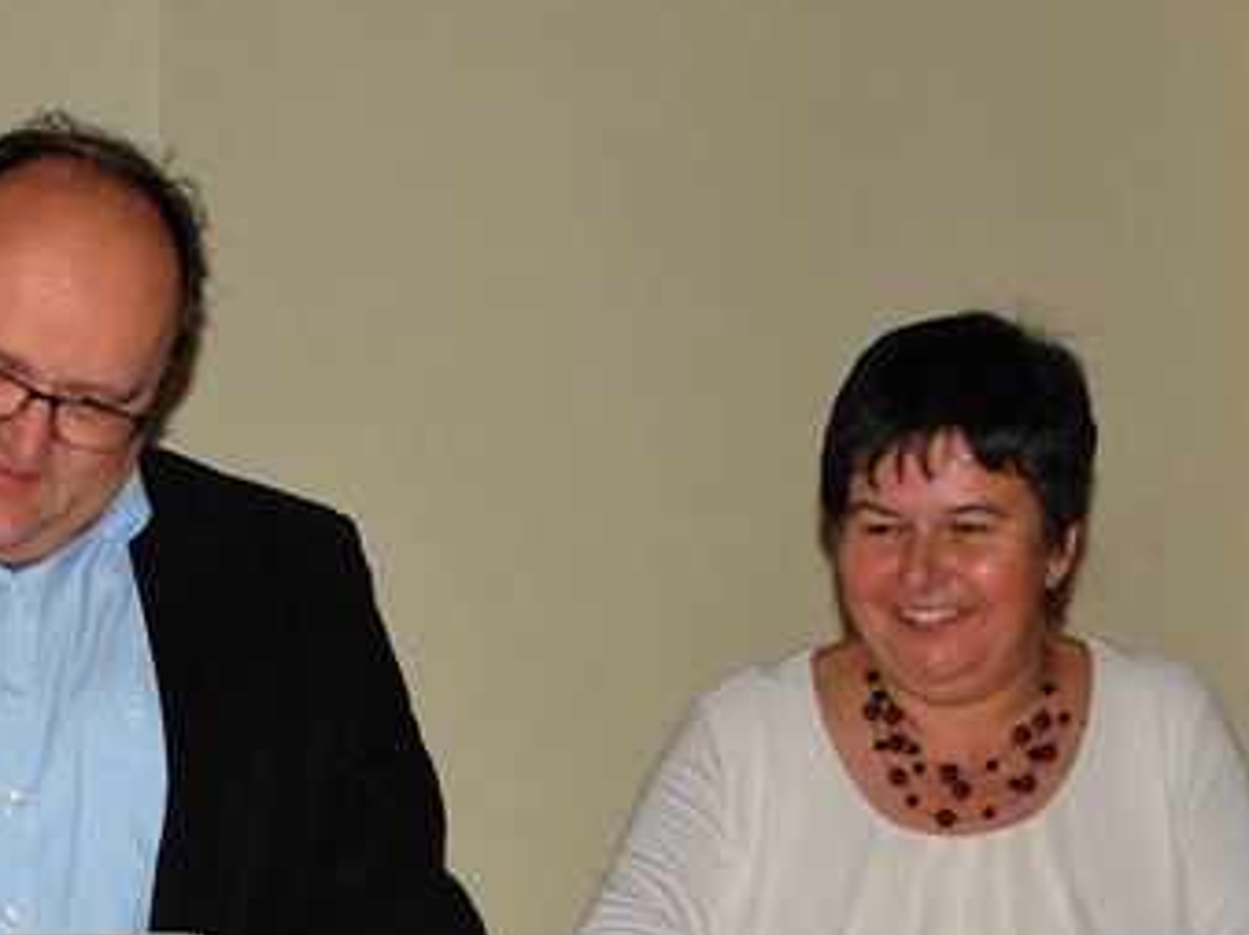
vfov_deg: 5.6
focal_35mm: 262
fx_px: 9447
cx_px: 277
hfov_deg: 7.6
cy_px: 1181
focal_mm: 60
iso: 400
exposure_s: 1/60
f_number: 5.3
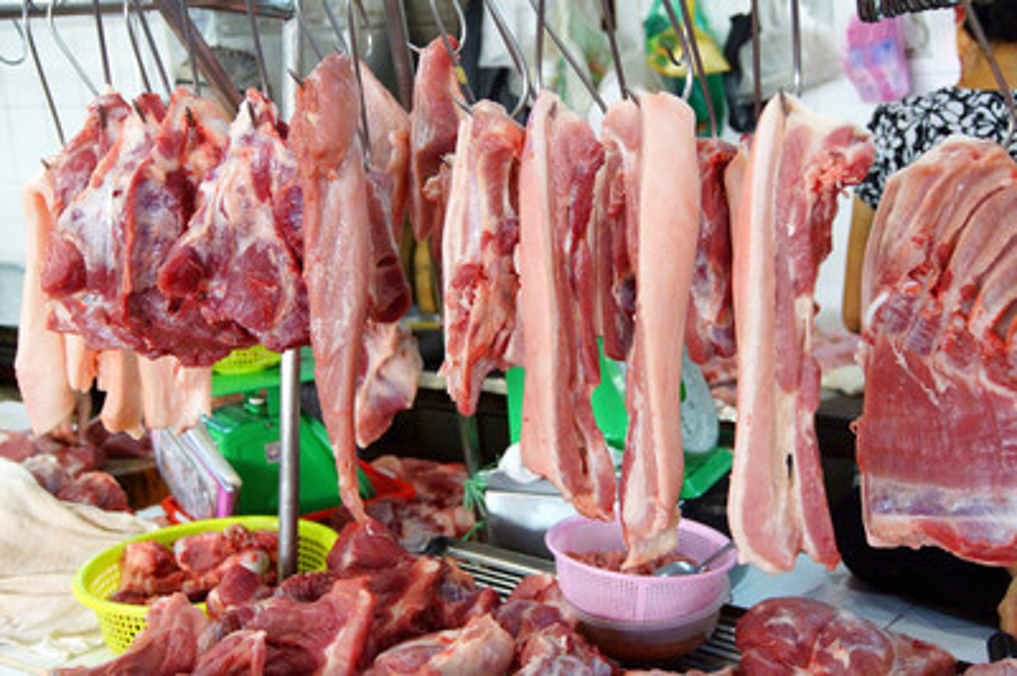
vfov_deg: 29.8
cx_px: 508
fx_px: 1270
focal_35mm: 45
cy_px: 338
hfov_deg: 43.6
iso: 1600
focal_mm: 30
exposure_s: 1/100
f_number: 4.5
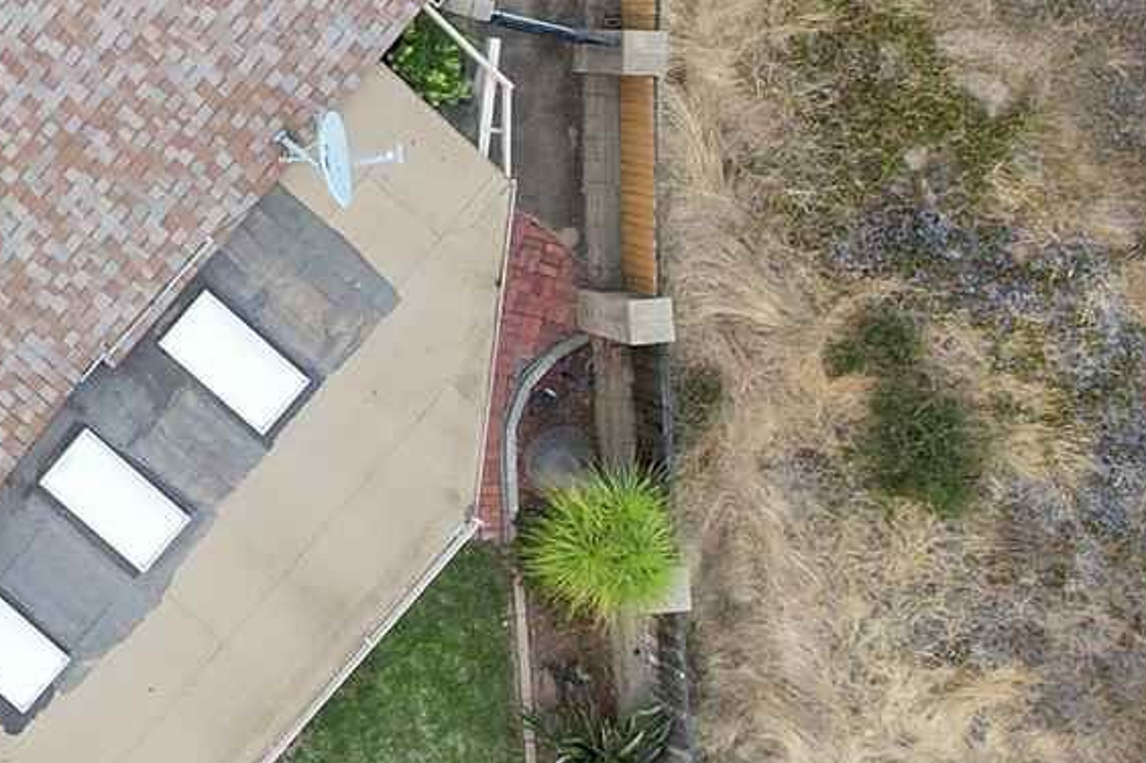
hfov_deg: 15.7
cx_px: -552
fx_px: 3819
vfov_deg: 11.3
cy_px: 0
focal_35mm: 120
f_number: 2.8
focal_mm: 8.38
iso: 100
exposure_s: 1/40
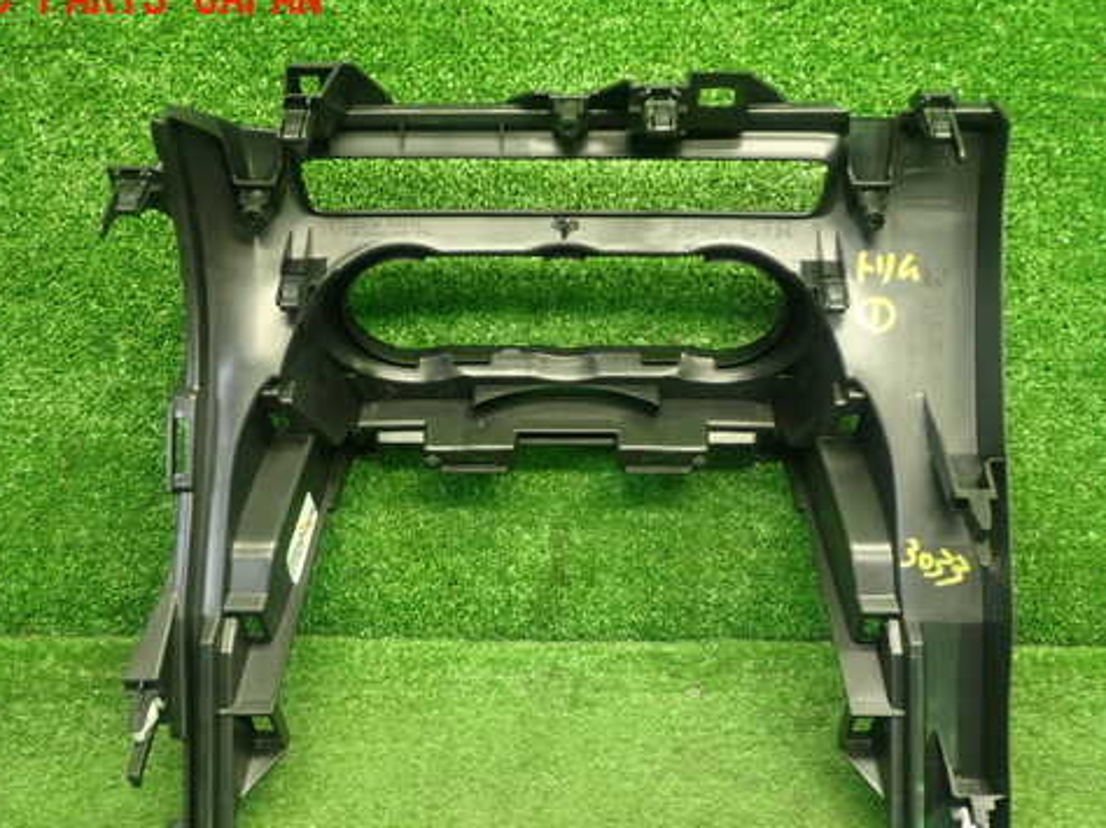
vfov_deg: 37.6
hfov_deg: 49.0
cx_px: 597
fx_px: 1214
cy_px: 494
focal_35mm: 38
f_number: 2.3
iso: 320
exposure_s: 1/30
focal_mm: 5.4
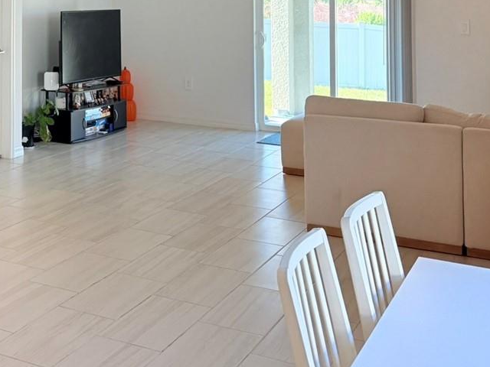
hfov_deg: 29.7
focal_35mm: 60
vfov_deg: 22.8
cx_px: -17
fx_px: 849
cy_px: -48
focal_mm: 6.76
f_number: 1.78
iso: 160
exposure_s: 1/181
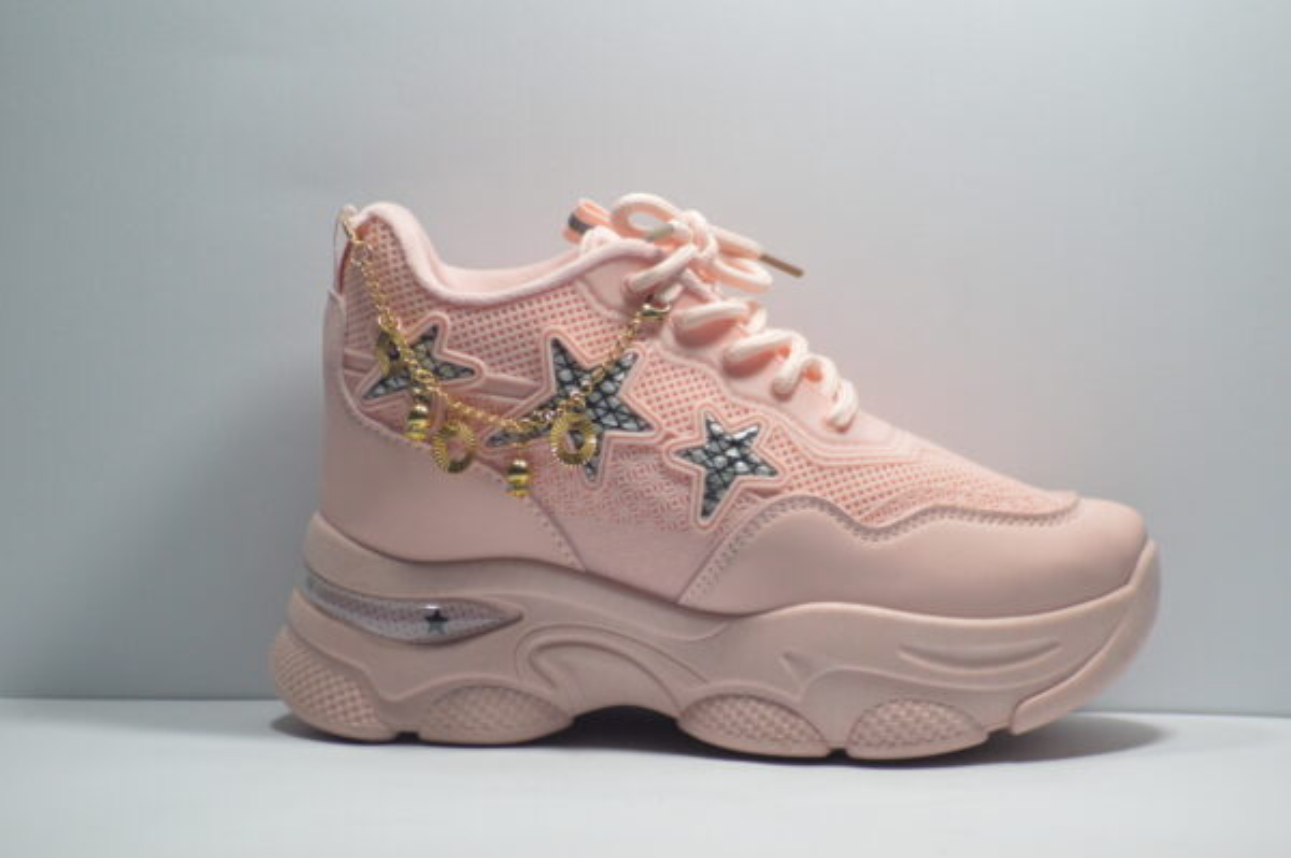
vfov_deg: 4.0
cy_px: 429
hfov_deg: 6.0
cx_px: 646
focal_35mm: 345
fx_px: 12362
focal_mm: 230
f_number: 5
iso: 2000
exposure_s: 1/500
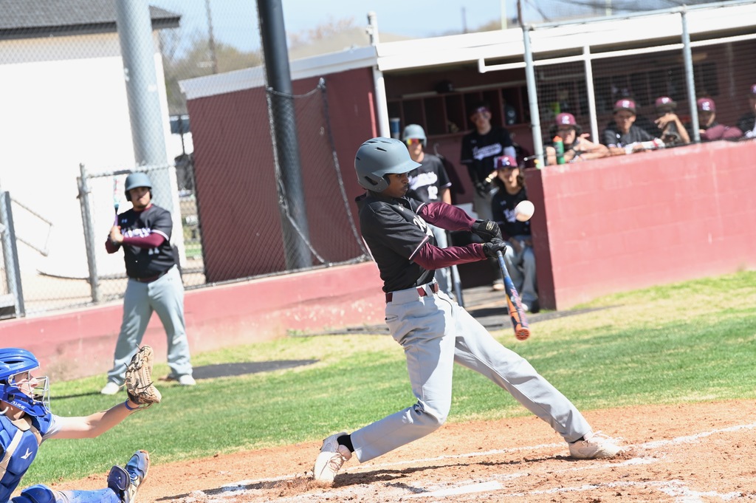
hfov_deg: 11.1
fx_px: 3882
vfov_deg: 7.4
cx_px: 378
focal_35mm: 185
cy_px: 252
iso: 800
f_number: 6.3
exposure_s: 1/1250
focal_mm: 185
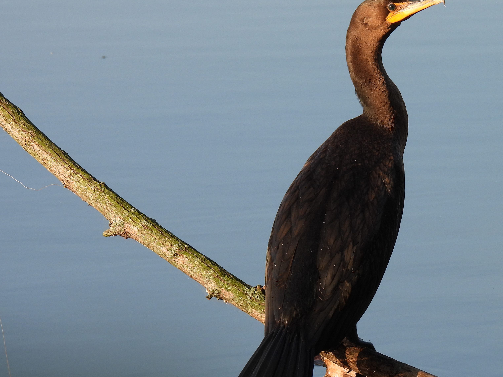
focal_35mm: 607
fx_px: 8819
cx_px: 333
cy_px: 160
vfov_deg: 2.4
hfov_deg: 3.3
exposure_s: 1/250
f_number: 5
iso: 100
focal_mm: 71.4
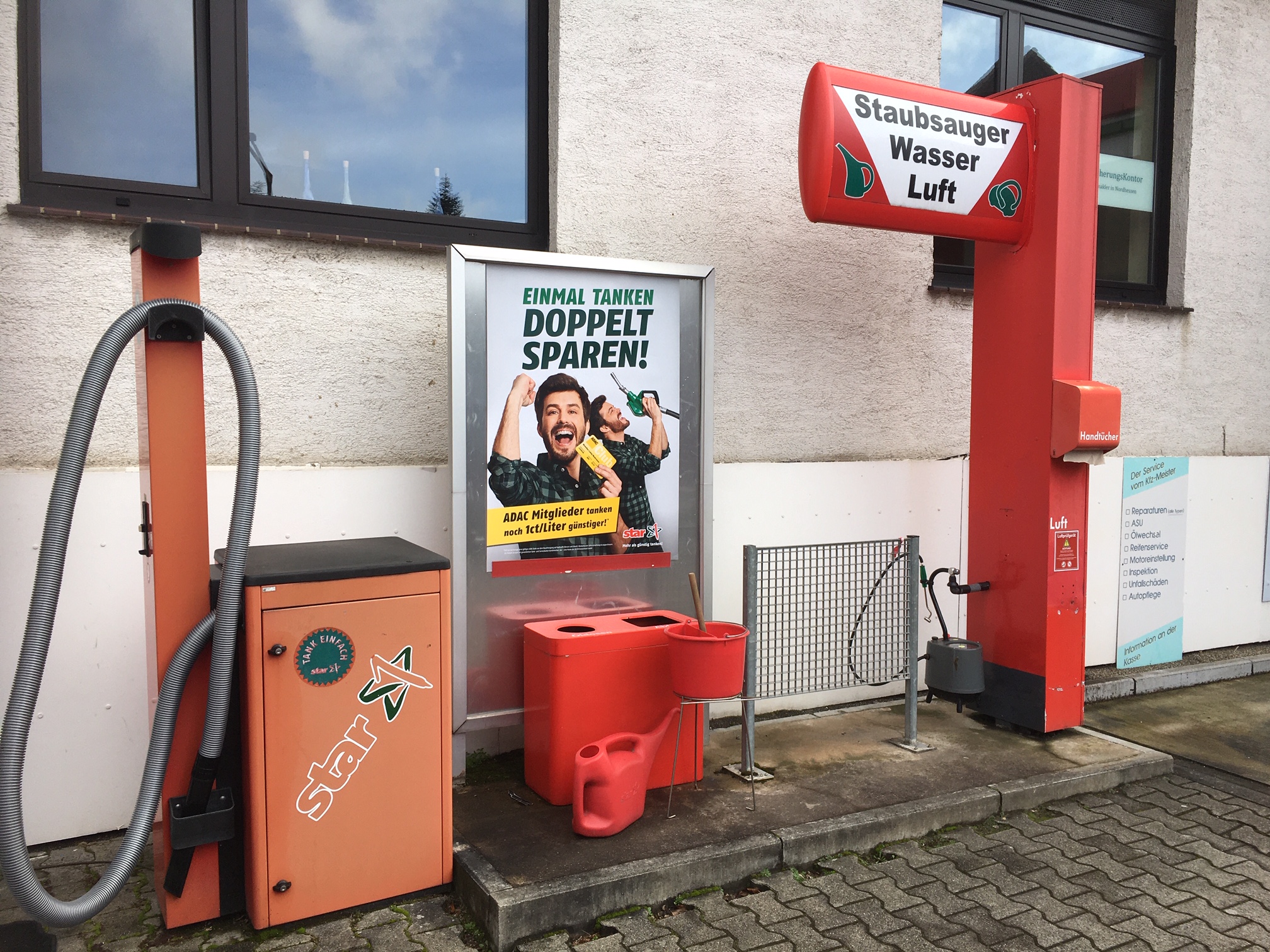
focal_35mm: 29
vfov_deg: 48.2
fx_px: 1064
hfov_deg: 61.7
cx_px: 635
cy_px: 476
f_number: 2.2
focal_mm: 4.15
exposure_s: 1/475
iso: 25
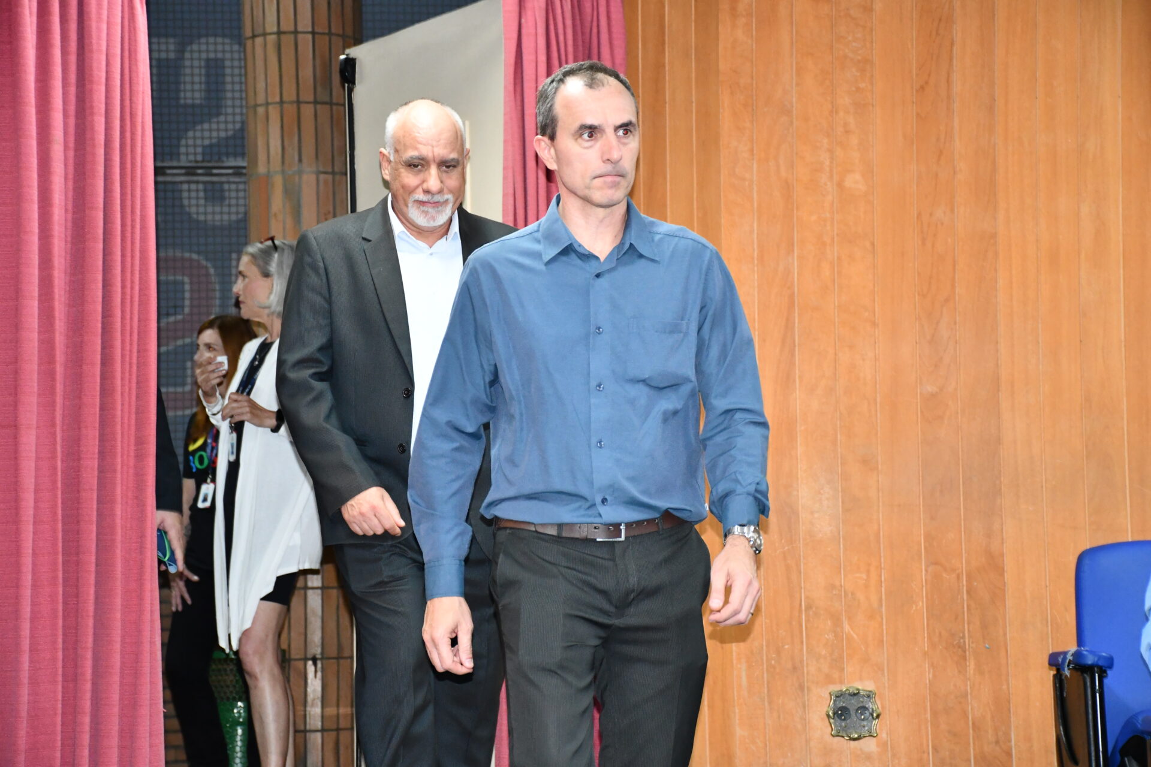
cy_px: 384
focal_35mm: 93
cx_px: 576
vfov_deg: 14.7
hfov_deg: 21.9
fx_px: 2973
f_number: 5
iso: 2800
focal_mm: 62
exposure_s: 1/60
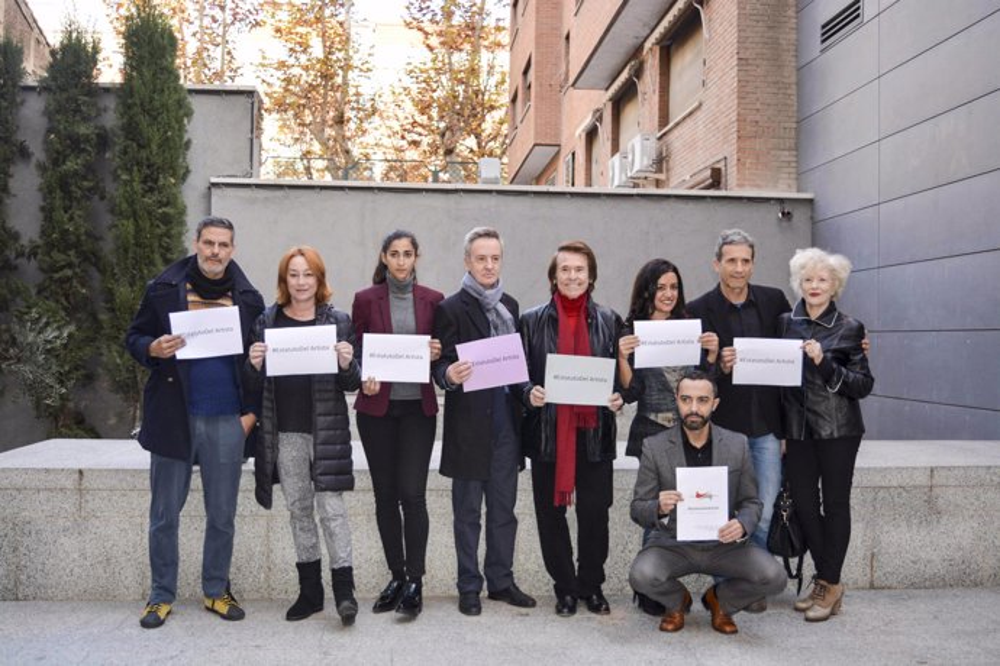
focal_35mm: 36
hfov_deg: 53.1
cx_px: 500
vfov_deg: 36.9
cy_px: 333
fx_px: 1000
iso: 200
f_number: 4
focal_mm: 24
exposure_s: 1/160
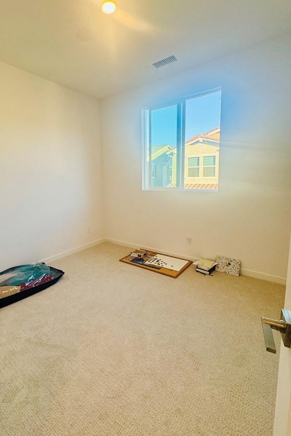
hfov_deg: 69.5
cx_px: 111
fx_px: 206
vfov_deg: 93.1
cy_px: 204
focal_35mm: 17
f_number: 2.2
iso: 125
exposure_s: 1/120
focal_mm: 2.22
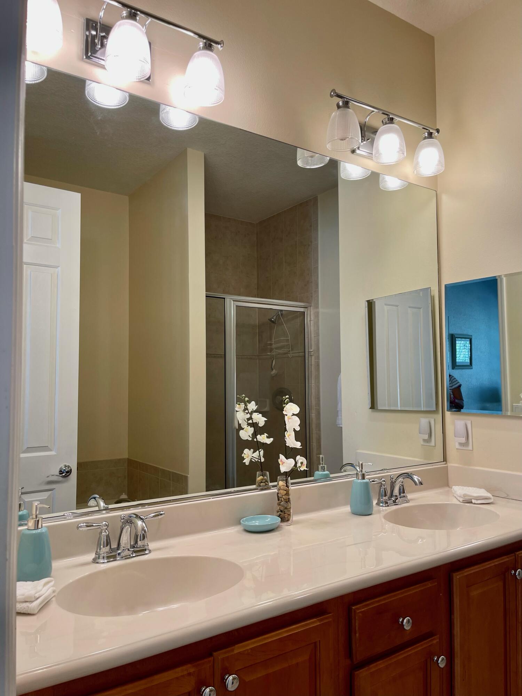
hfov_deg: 53.1
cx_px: 261
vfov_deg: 67.3
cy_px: 348
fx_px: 523
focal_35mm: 26
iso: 64
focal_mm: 5.1
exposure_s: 1/120
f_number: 1.6
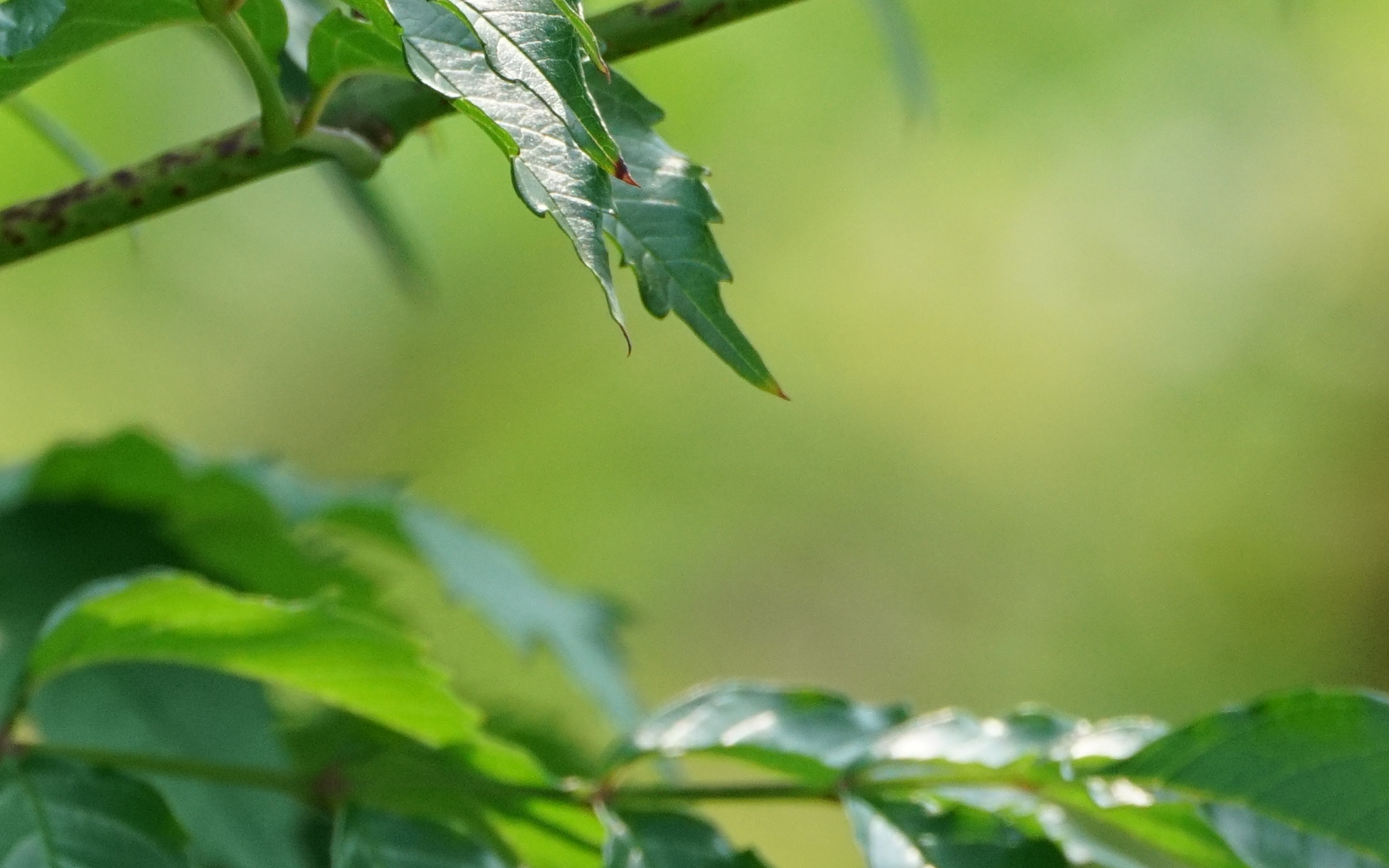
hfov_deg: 1.0
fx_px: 79693
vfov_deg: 0.6
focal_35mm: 2105
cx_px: 1092
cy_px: -606
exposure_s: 1/500
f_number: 11
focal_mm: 560
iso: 1000
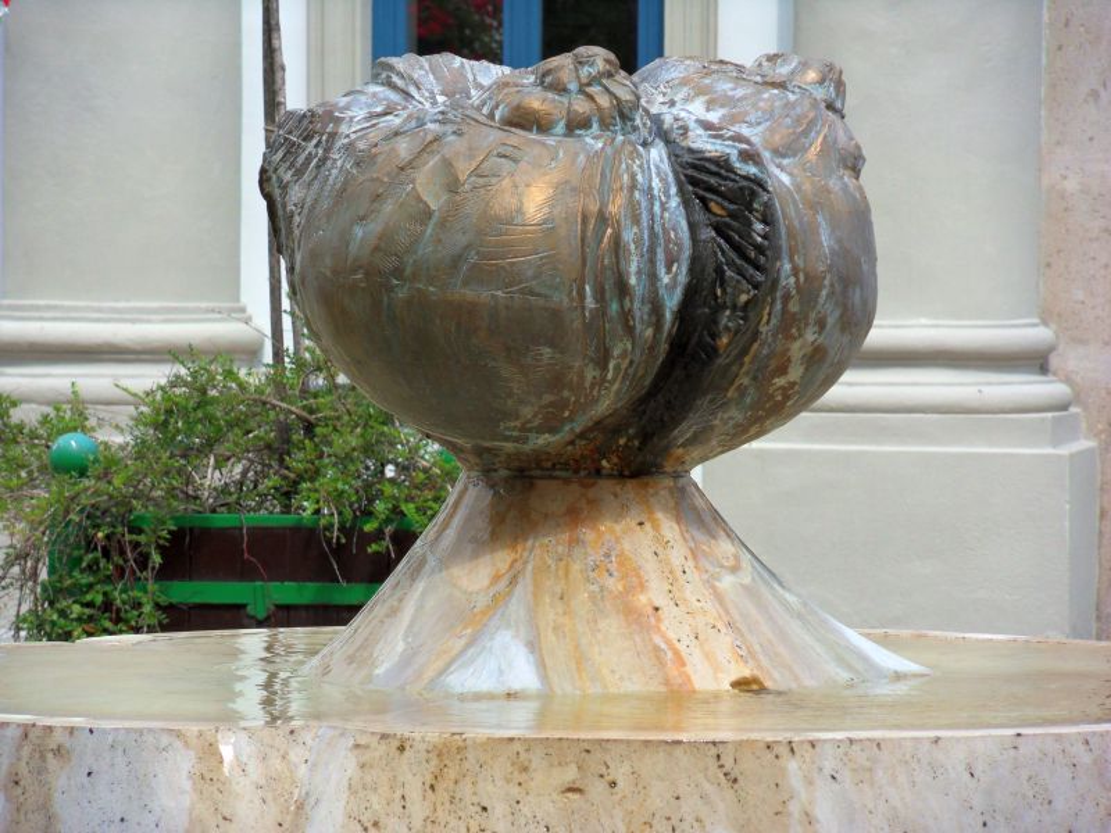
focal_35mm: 240
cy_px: 416
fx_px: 7703
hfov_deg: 8.2
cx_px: 556
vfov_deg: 6.2
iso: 80
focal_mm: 42
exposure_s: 1/250
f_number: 5.8
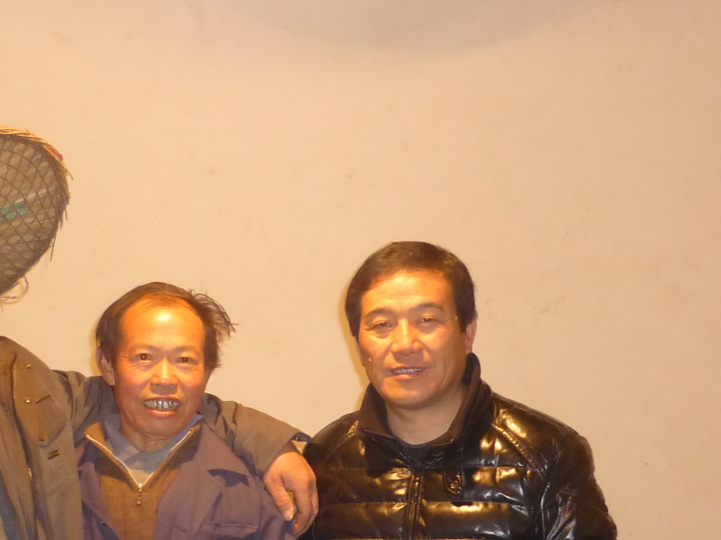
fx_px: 1458
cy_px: 394
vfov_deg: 20.9
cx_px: 263
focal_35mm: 70
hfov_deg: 27.7
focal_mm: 5.5
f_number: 2.8
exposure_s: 1/8
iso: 250
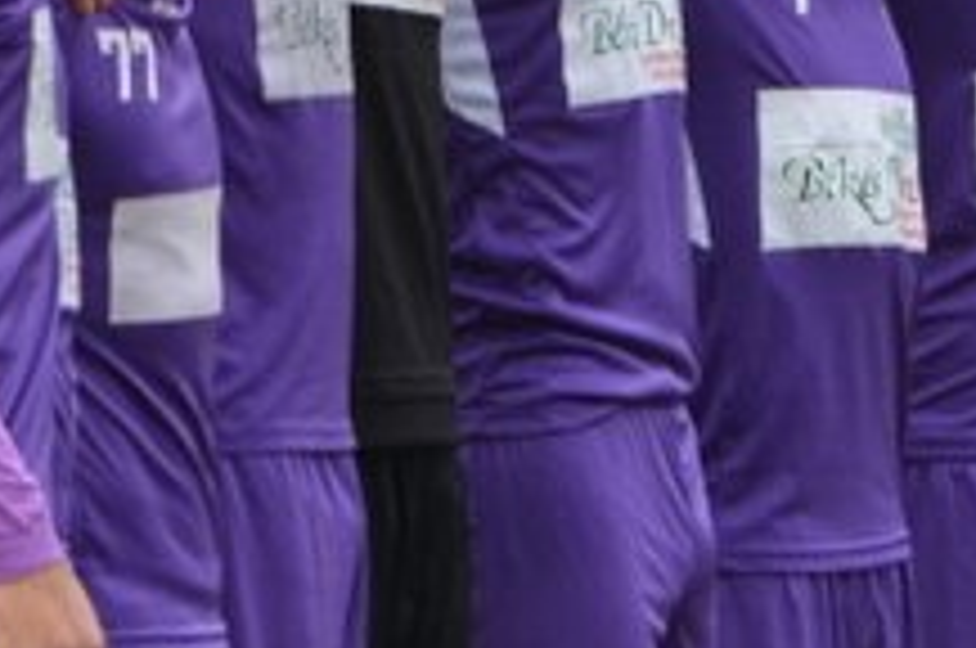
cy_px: 290
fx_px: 47049
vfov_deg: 0.8
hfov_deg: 1.2
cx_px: 1133
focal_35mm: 1738
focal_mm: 210
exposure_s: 1/125
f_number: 5.3
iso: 400
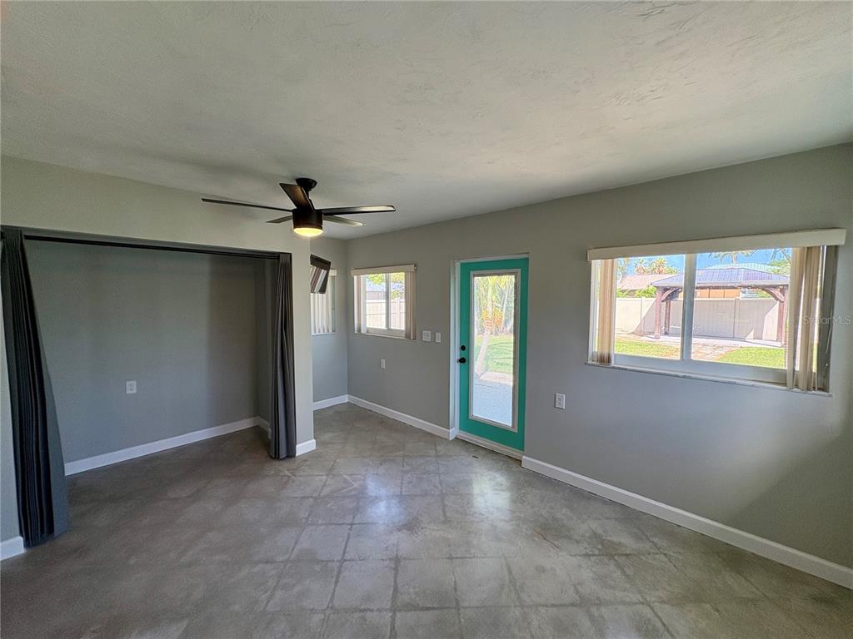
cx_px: 426
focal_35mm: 14
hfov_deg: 102.1
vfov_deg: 85.7
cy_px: 320
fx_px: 345
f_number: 2.2
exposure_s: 1/131
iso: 100
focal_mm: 2.22
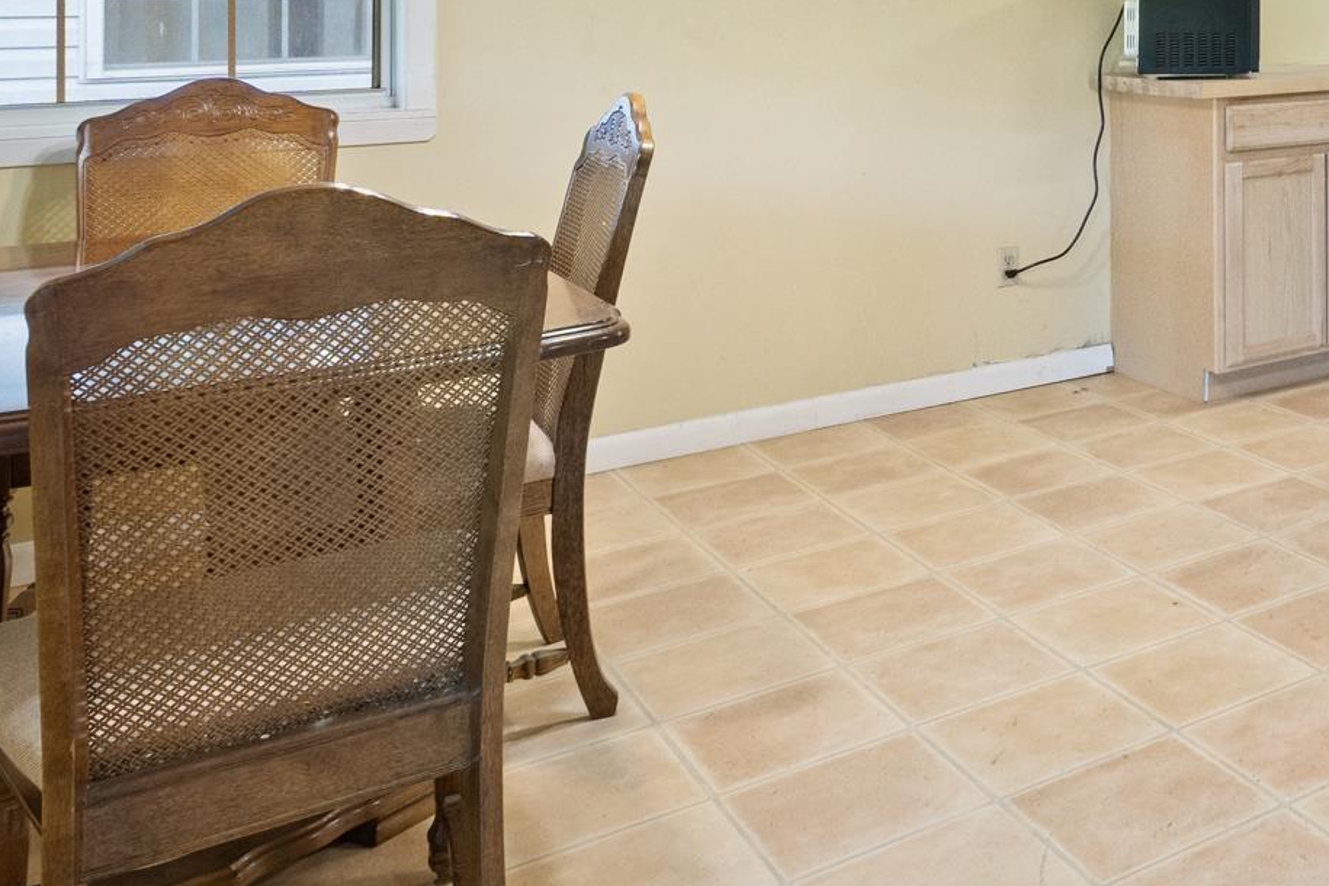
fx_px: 1513
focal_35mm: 41
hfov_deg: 39.0
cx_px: 1461
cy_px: -50
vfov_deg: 29.8
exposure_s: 1/3
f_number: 7.1
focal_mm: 10
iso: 400
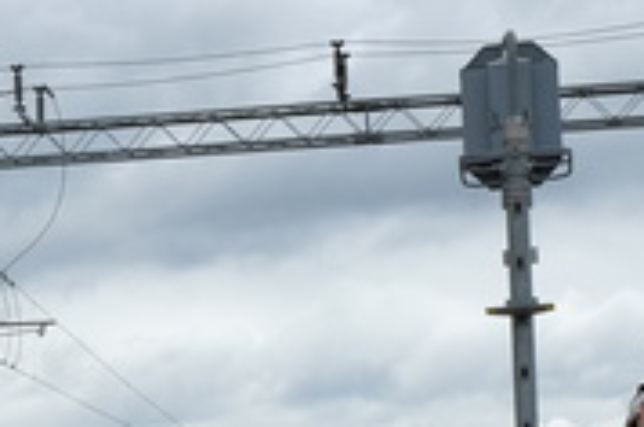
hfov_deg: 12.9
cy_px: 619
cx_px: -112
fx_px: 2786
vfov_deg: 8.6
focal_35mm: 156
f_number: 6.4
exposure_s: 1/350
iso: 200
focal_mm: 23.3
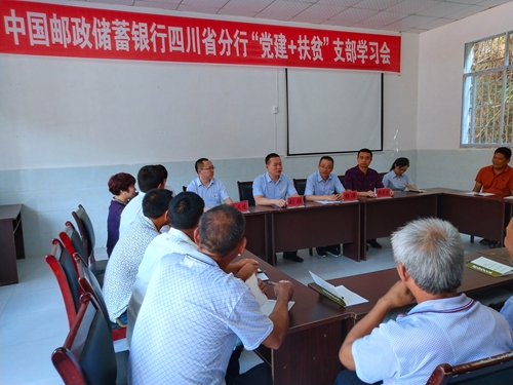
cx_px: 256
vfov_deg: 46.8
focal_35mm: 30
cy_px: 192
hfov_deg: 60.0
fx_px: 445
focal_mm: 3.95
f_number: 1.8
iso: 103
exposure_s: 1/100
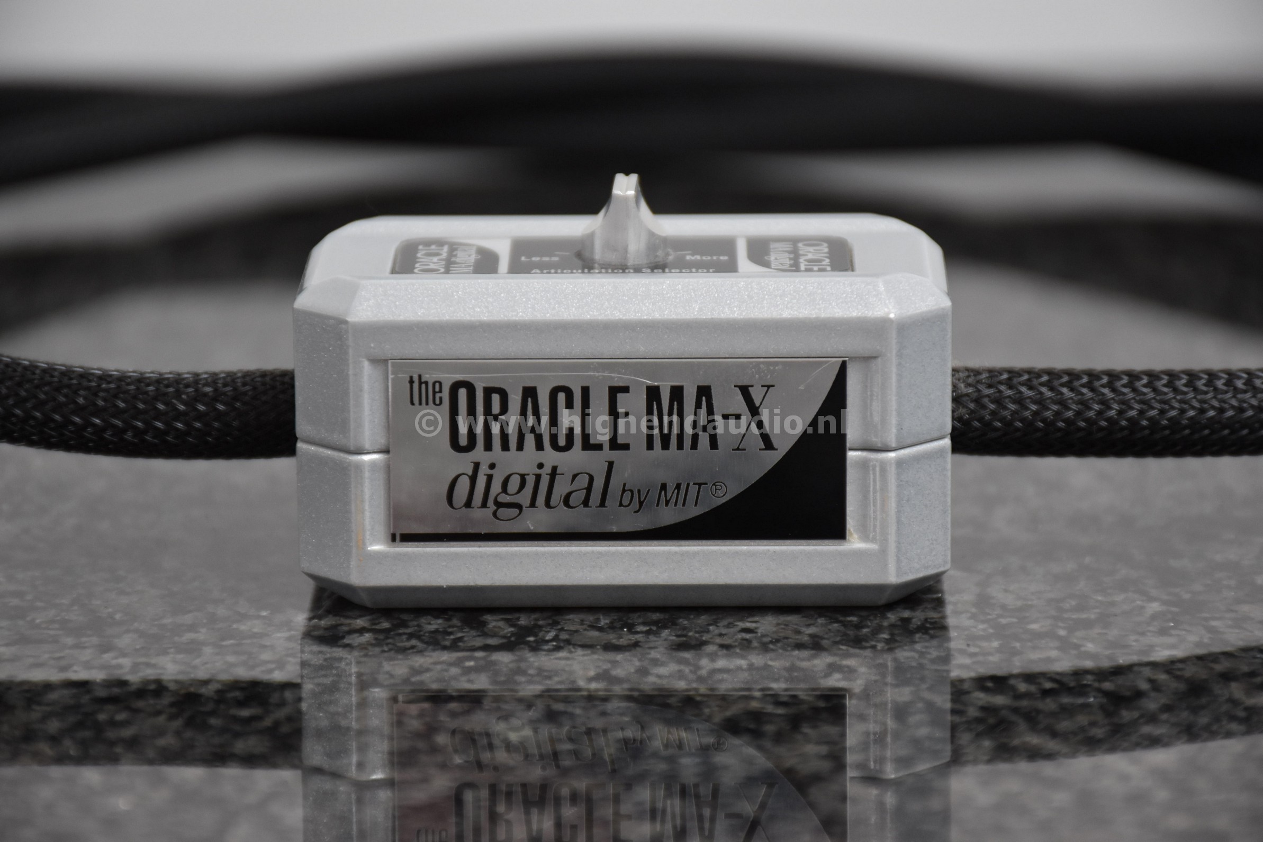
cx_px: 632
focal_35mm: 210
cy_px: 421
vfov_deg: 6.5
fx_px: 7367
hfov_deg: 9.8
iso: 800
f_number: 5.6
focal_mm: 140
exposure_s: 1/125
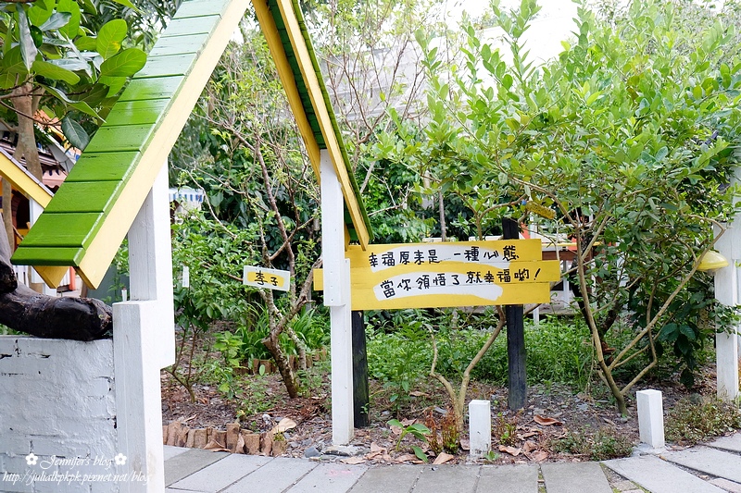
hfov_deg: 57.2
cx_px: 370
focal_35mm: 33
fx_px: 679
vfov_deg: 40.0
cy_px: 246
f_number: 3.2
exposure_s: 1/56
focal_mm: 22.3
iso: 800
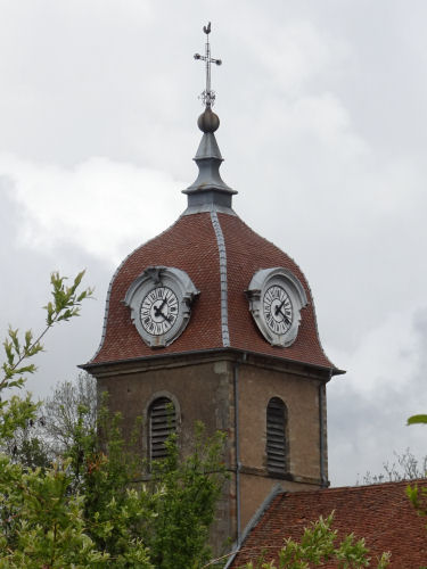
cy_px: 284
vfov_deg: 10.2
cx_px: 214
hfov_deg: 7.7
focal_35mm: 194
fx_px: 3191
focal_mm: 33.17
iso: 80
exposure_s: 1/500
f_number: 6.3
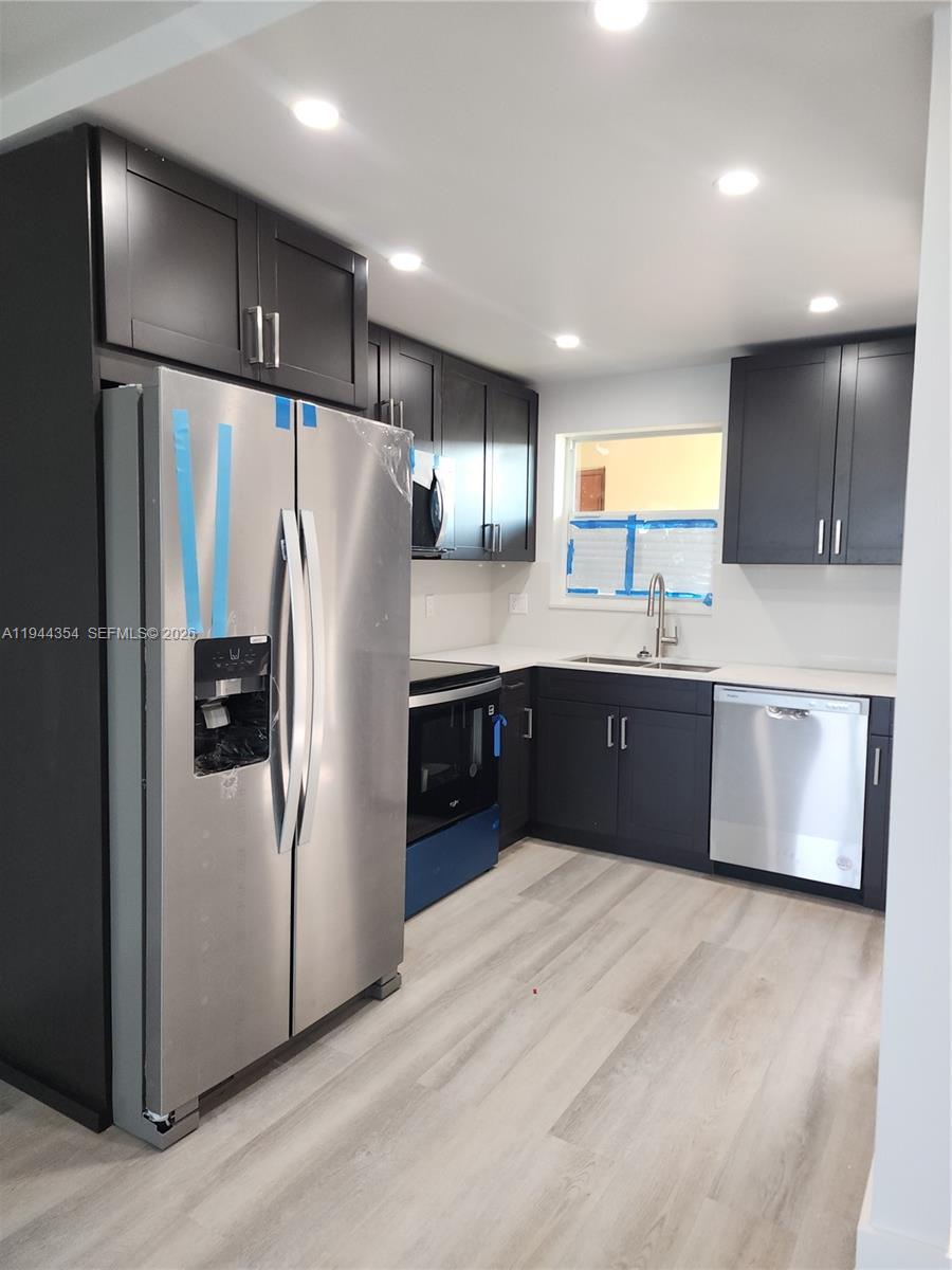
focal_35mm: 23
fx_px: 843
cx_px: 476
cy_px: 635
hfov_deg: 58.9
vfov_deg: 73.9
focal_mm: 6.4
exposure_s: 1/60
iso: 80
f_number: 1.8
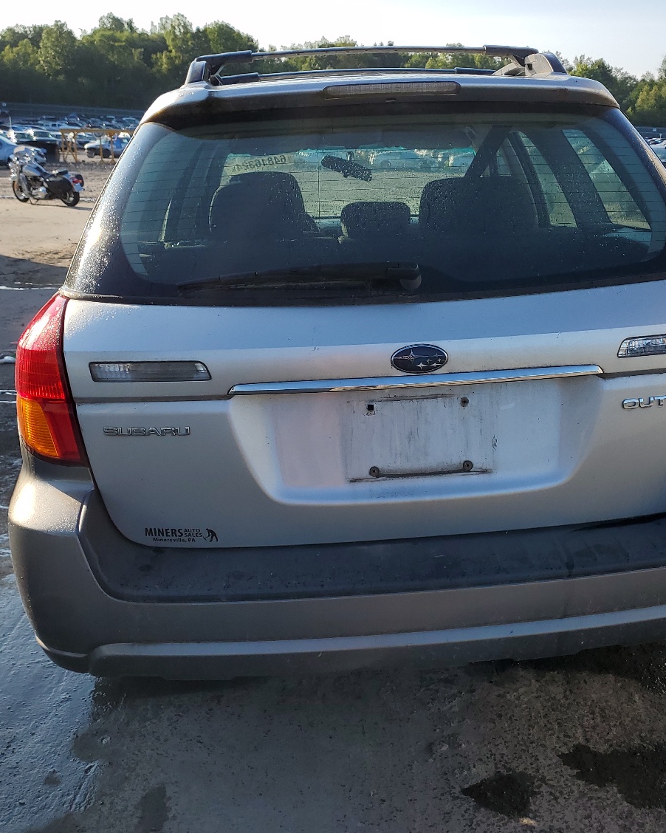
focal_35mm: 36
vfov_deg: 50.3
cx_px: 398
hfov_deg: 41.0
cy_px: 397
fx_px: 887
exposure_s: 1/2000
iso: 50
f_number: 1.5
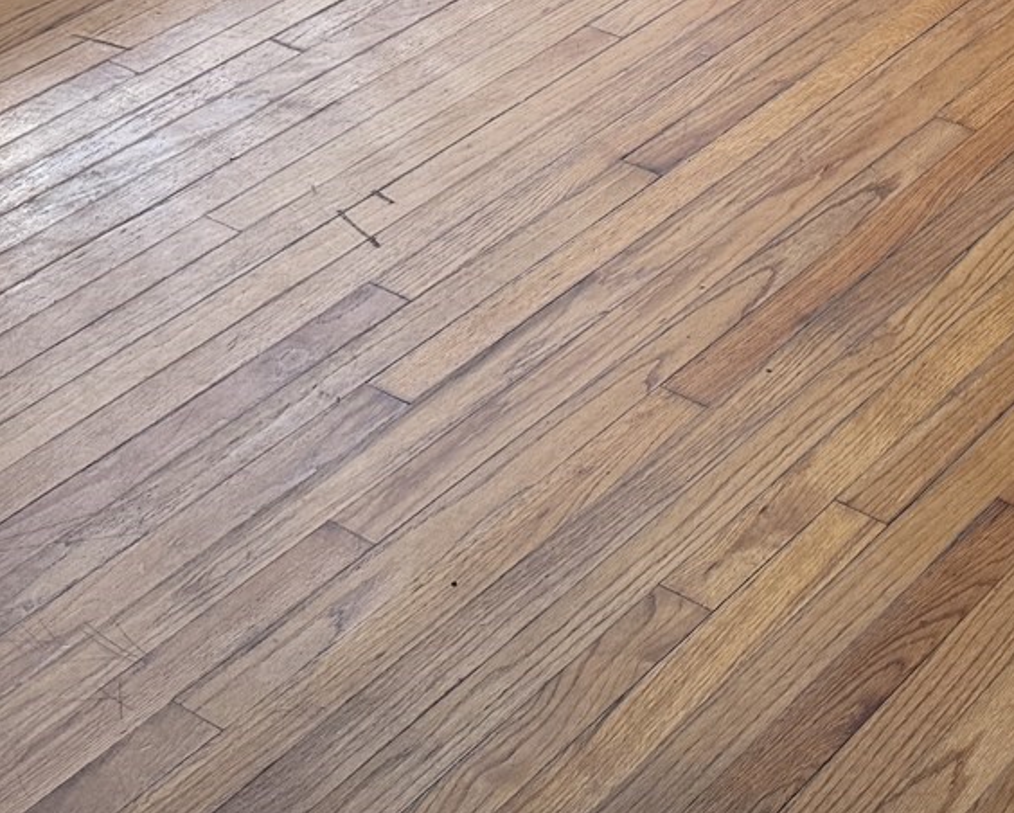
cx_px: 1061
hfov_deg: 21.5
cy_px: -561
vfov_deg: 15.9
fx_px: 2553
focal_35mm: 85
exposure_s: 1/120
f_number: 1.78
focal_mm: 6.76
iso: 100
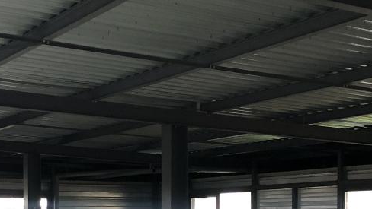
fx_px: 789
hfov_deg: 26.5
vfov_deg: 14.7
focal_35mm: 80
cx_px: 162
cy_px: 243
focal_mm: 3.99
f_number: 1.8
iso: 64
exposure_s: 1/15
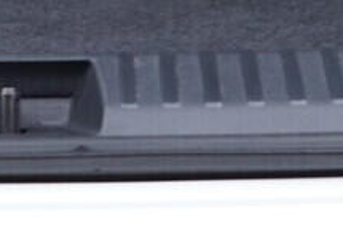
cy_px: -497
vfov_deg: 5.3
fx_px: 2294
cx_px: 19
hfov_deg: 8.5
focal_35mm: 241
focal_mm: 24
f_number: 2.8
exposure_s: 1/40
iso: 400
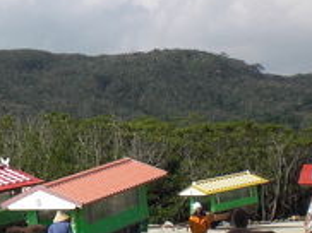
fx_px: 1224
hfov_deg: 14.0
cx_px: -77
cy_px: 134
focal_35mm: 136
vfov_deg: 10.9
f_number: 5.6
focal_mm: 6.3
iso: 64
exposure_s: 1/500
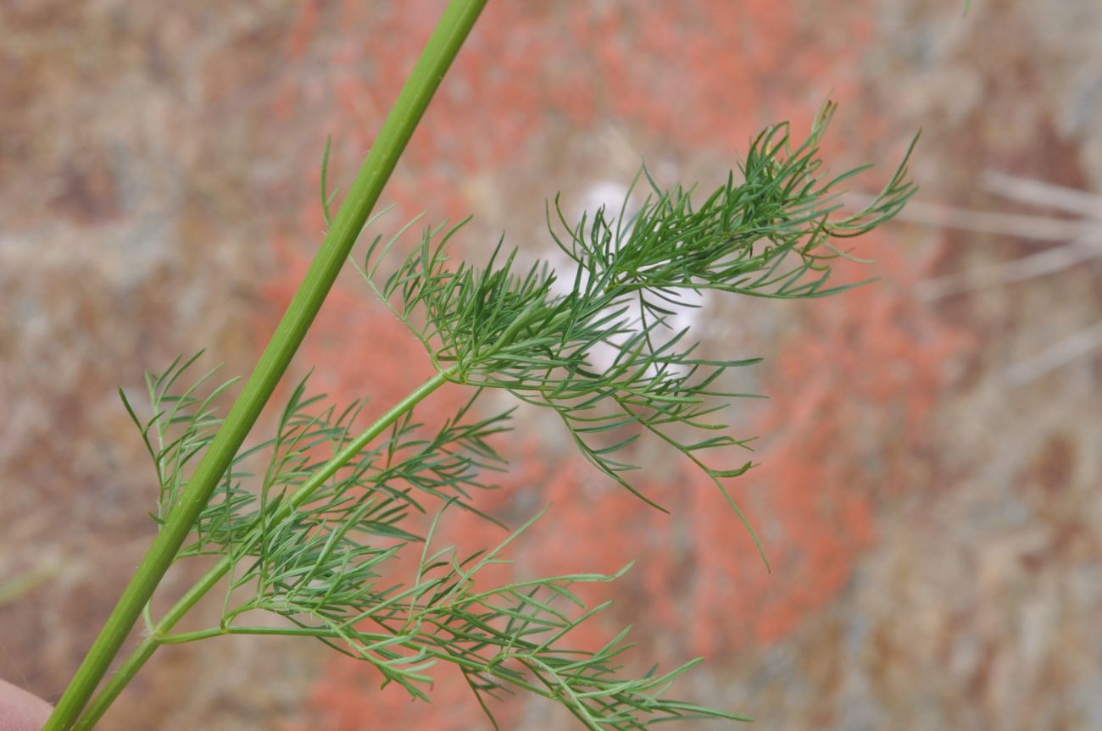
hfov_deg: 18.2
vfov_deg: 12.1
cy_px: 366
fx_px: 3439
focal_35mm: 112
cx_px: 551
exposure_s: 1/160
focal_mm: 75
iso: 400
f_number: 14
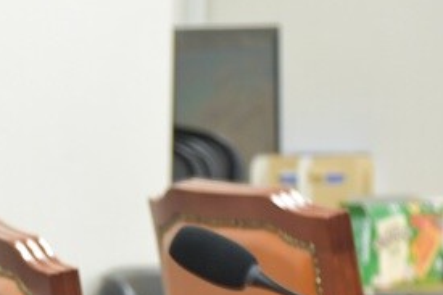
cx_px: -380
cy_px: 378
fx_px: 4462
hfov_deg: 5.6
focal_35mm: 363
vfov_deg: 3.8
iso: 500
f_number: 5
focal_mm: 65
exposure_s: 1/15
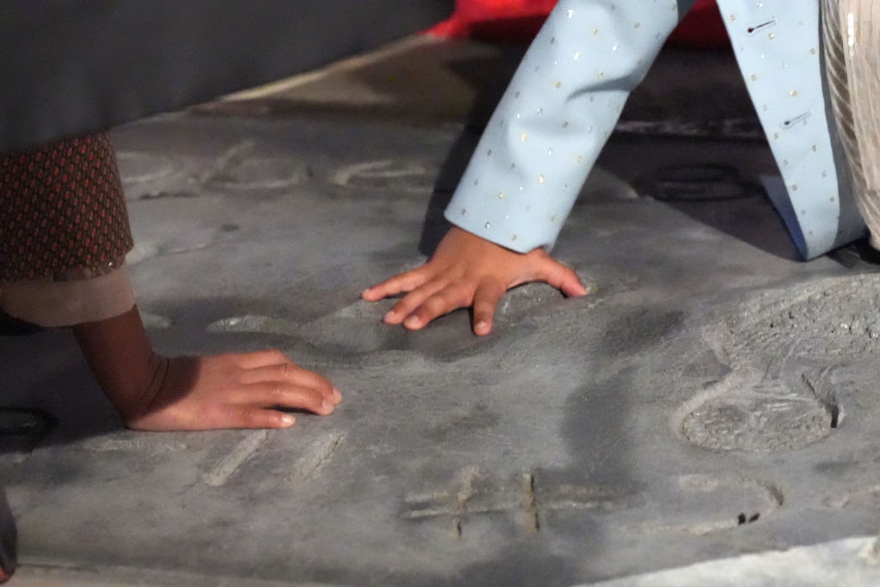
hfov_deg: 9.1
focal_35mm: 225
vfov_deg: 6.1
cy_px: 294
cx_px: 440
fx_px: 5500
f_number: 5.6
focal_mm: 150
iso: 20000
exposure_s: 1/320
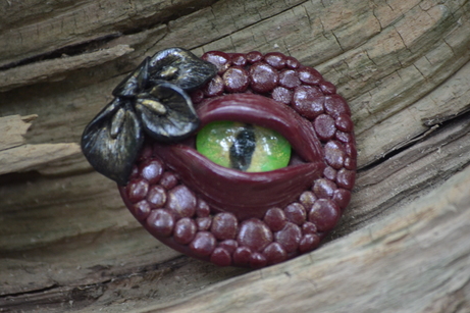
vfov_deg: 4.6
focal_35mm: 300
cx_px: 235
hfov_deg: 6.9
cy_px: 156
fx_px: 3915
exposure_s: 1/125
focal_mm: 200
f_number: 5.6
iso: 1100
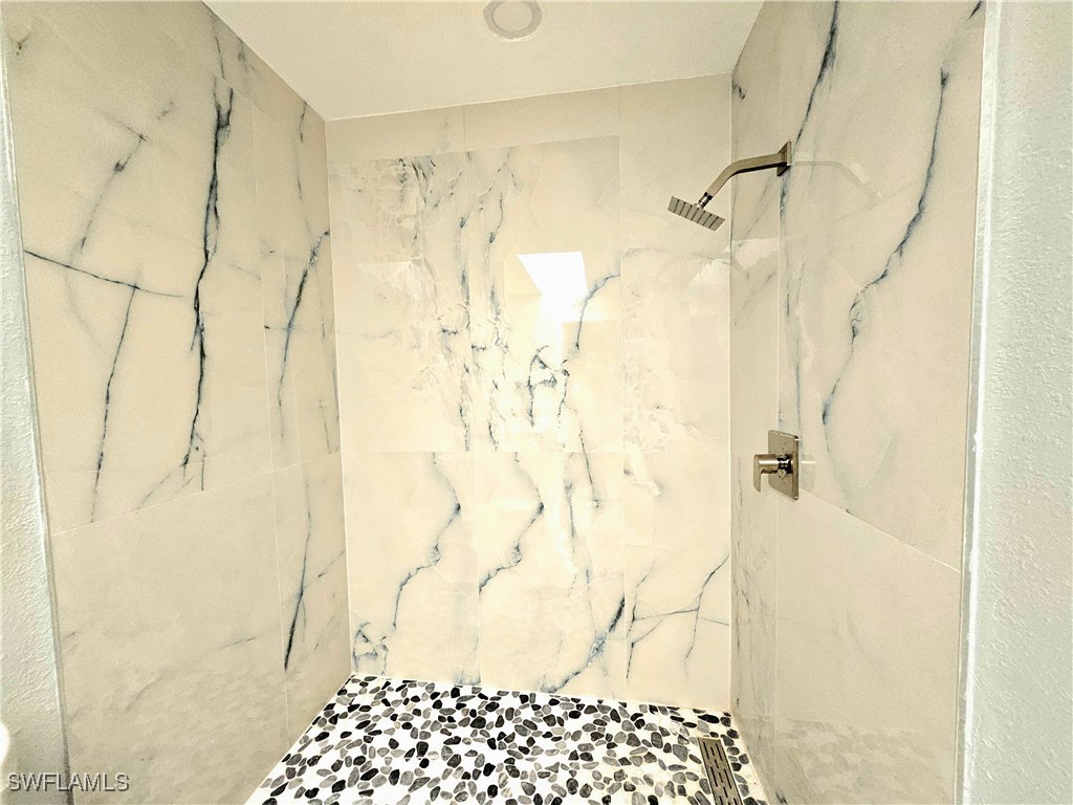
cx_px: 536
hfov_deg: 106.2
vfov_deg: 89.9
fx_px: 403
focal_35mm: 13
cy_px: 402
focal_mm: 1.74
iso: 400
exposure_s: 1/60.2
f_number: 2.2
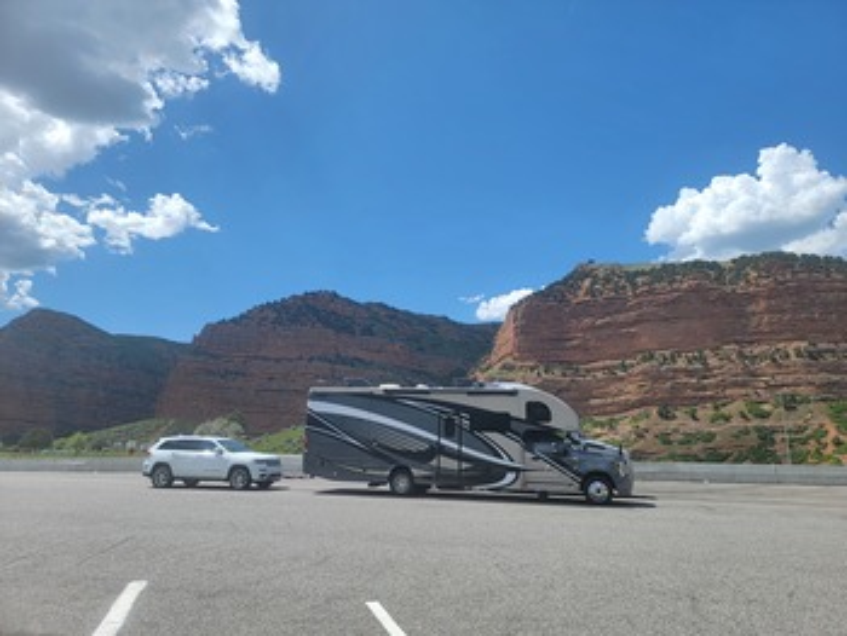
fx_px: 588
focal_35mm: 24
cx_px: 424
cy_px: 318
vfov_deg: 56.9
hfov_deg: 71.6
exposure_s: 1/1013
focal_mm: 6.7
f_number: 1.8
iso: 16
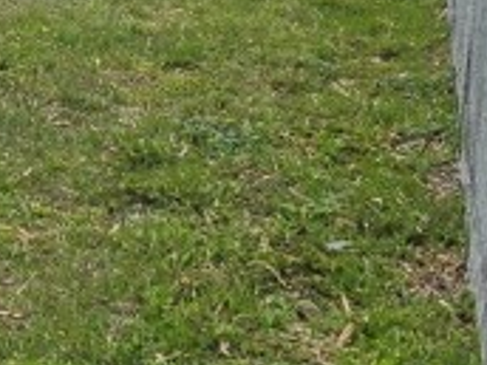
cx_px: -498
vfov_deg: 10.5
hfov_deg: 12.6
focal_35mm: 137
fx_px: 1927
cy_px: -147
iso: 12
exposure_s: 1/585
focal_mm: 6.3
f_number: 1.7
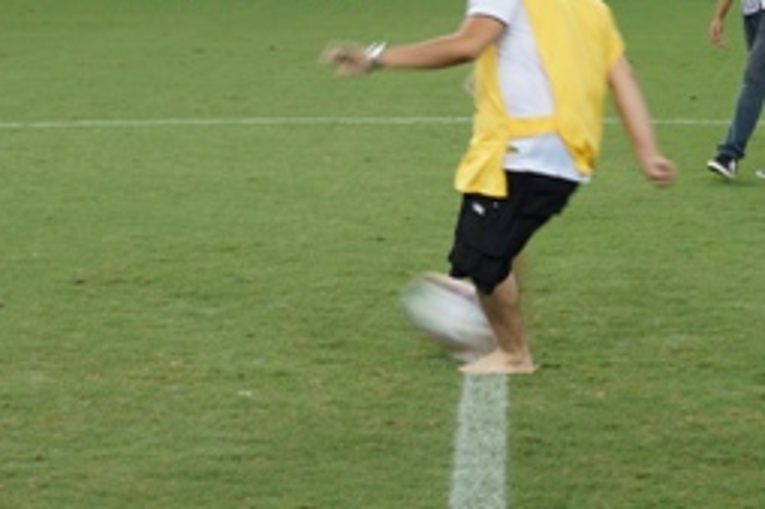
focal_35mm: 128
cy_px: 139
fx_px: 2709
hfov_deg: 16.1
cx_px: 392
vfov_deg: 10.7
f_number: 5
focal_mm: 27
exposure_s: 1/100
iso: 200
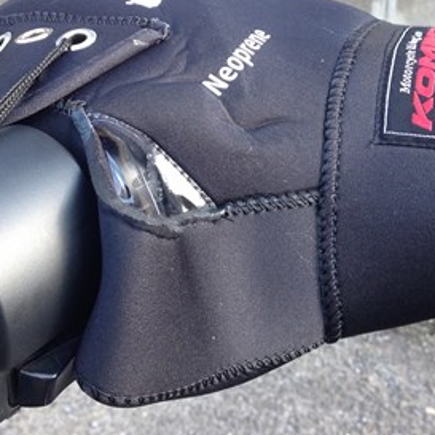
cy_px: 142
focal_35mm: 64
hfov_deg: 26.6
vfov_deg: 26.7
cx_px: 126
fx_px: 910
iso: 80
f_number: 2.4
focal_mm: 4.12
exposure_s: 1/120
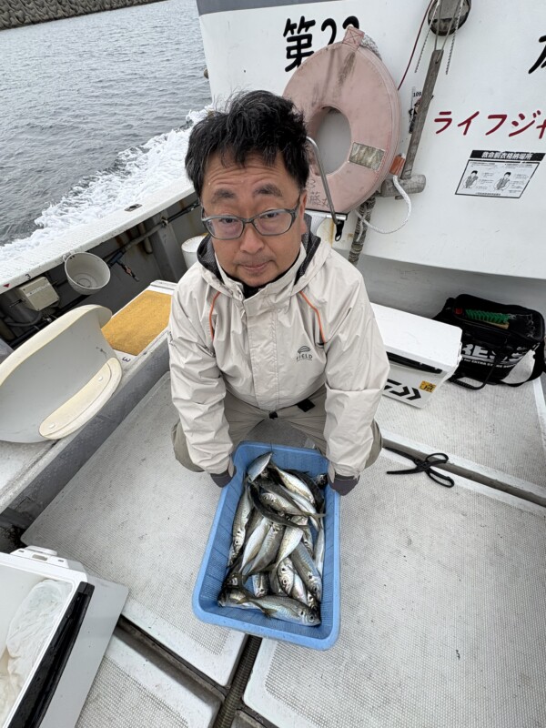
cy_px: 364
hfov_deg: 85.7
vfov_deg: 102.1
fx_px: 294
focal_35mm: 14
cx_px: 273
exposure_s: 1/779
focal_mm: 2.22
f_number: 2.2
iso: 40
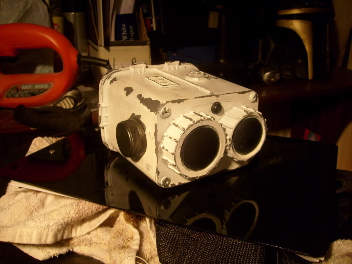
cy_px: 132
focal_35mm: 35
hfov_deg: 52.6
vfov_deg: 40.7
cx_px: 176
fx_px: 356
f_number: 2.8
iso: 80
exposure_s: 1/45
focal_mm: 5.8
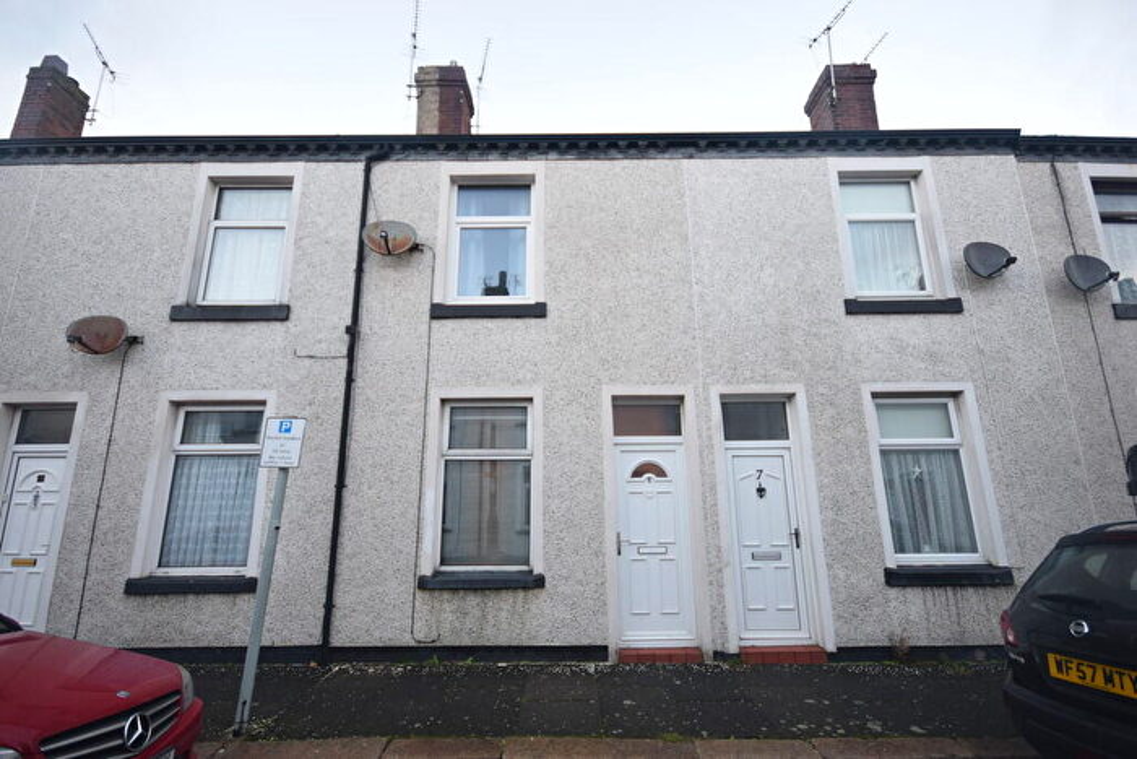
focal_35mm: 16
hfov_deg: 95.0
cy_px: 380
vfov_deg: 72.1
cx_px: 568
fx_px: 521
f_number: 4.5
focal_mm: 11
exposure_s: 1/80
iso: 400
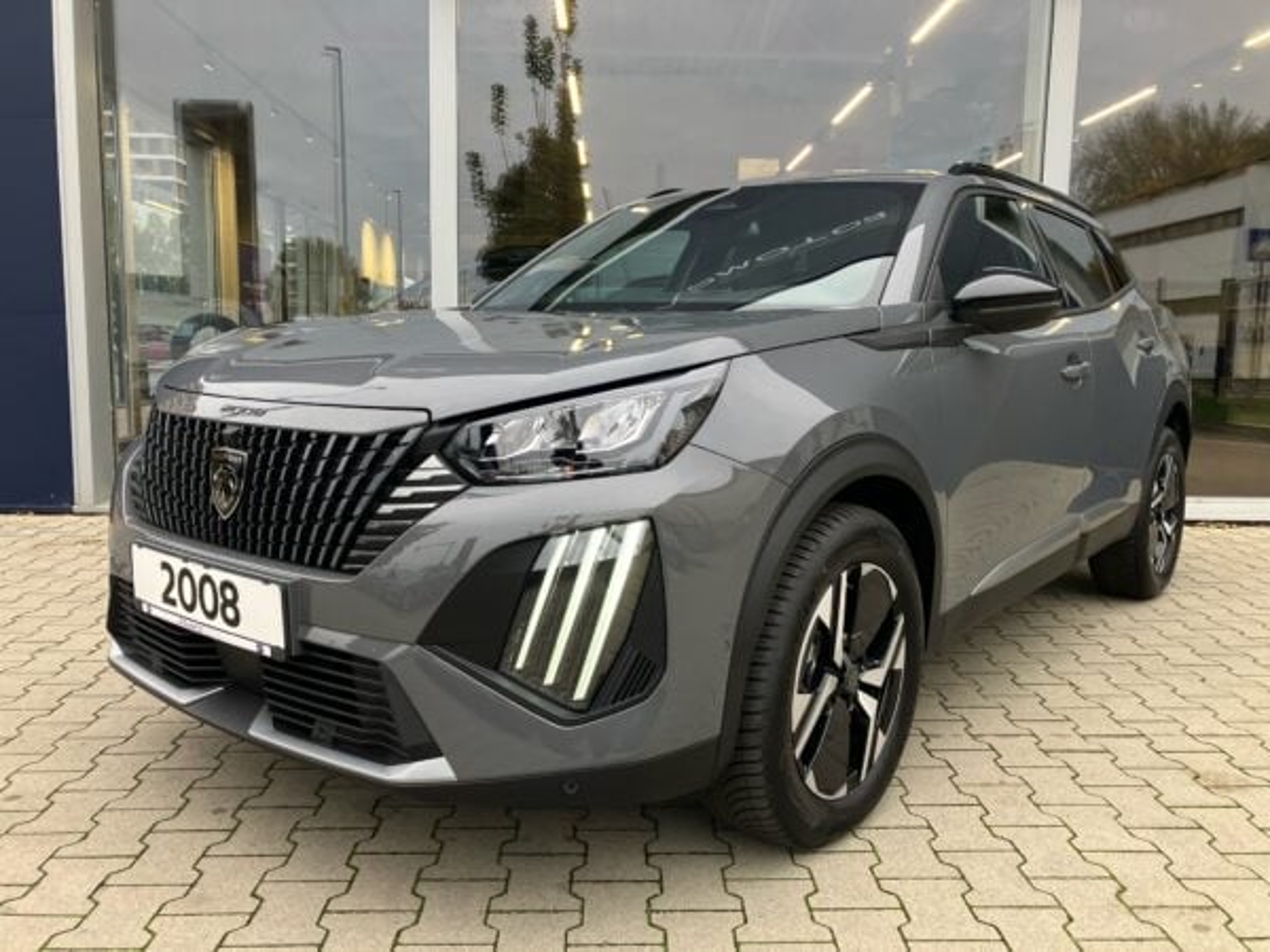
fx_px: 1027
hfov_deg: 63.4
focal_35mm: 28
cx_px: 635
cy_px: 476
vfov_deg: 49.7
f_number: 1.8
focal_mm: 3.99
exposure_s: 1/121
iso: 80
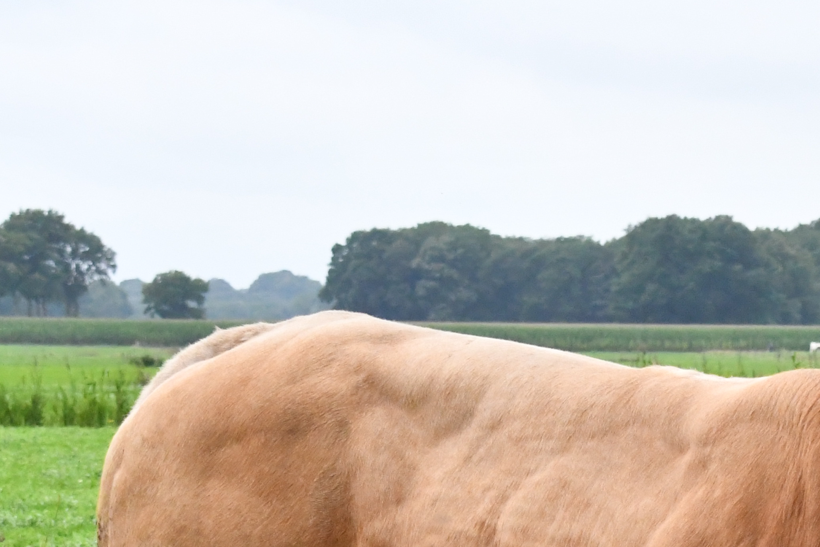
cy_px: 723
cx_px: 877
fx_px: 5535
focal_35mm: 243
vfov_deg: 5.6
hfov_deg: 8.4
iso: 4000
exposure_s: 1/5000
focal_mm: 60
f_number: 8
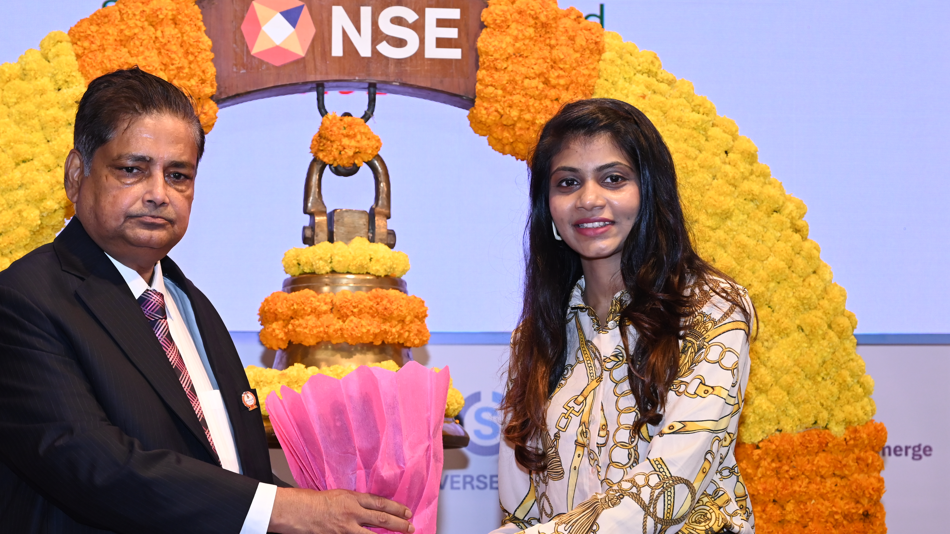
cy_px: 376
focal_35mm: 87
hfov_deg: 24.4
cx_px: 416
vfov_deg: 13.9
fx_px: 2191
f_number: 5.6
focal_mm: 65
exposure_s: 1/125
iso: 1250
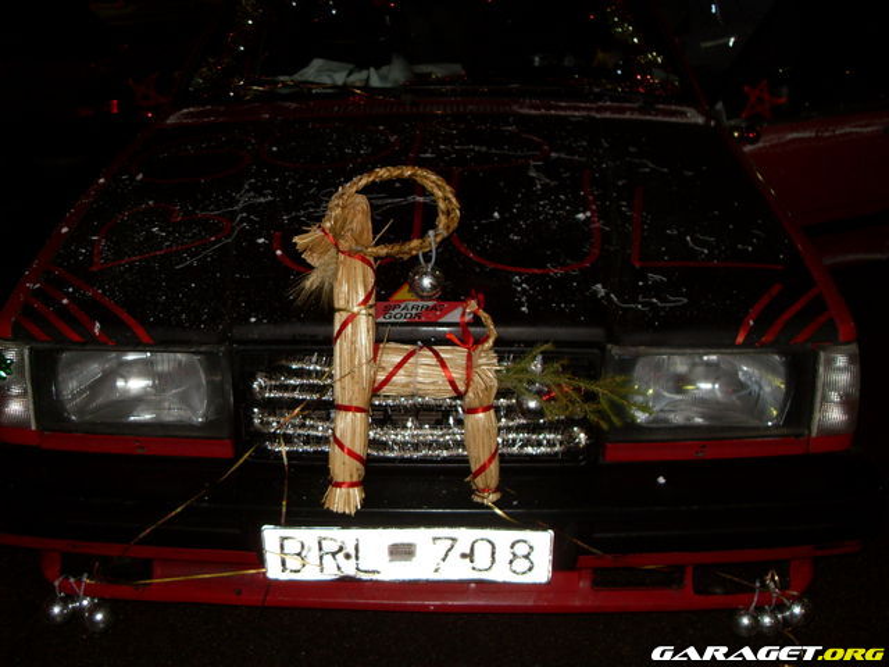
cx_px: 444
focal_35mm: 35
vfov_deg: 40.7
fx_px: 899
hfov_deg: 52.6
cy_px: 334
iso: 100
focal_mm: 6.3
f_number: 2.8
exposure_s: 1/45
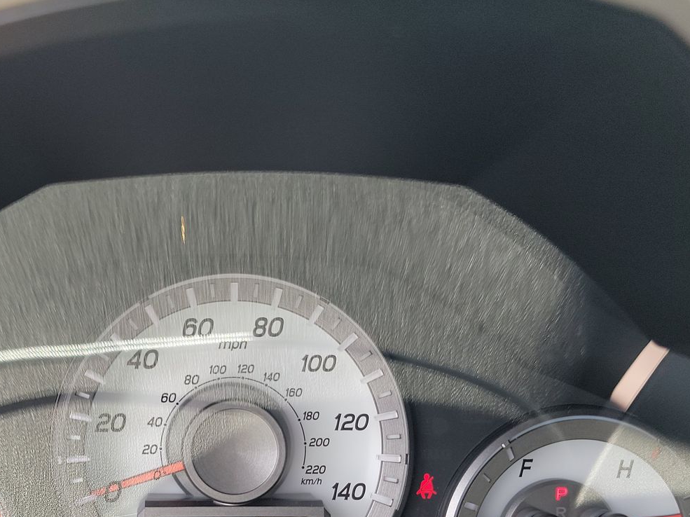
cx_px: 193
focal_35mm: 39
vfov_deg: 35.5
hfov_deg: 46.5
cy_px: 419
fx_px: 777
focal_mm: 6.7
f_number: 1.8
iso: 63
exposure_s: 1/59
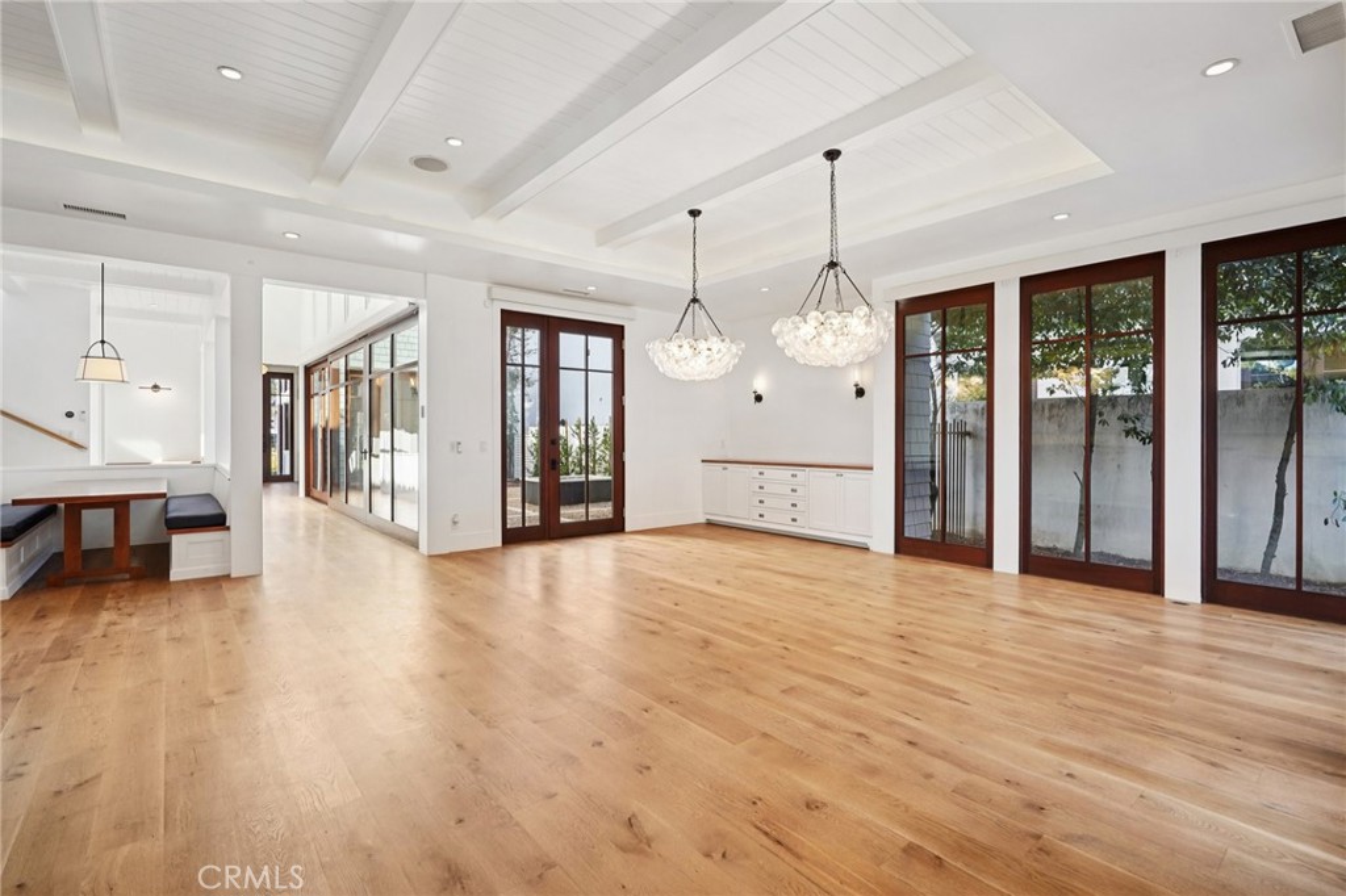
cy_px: 448
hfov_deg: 96.8
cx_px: 673
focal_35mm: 16
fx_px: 598
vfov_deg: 73.7
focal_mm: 16
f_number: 8
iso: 400
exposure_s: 1/30
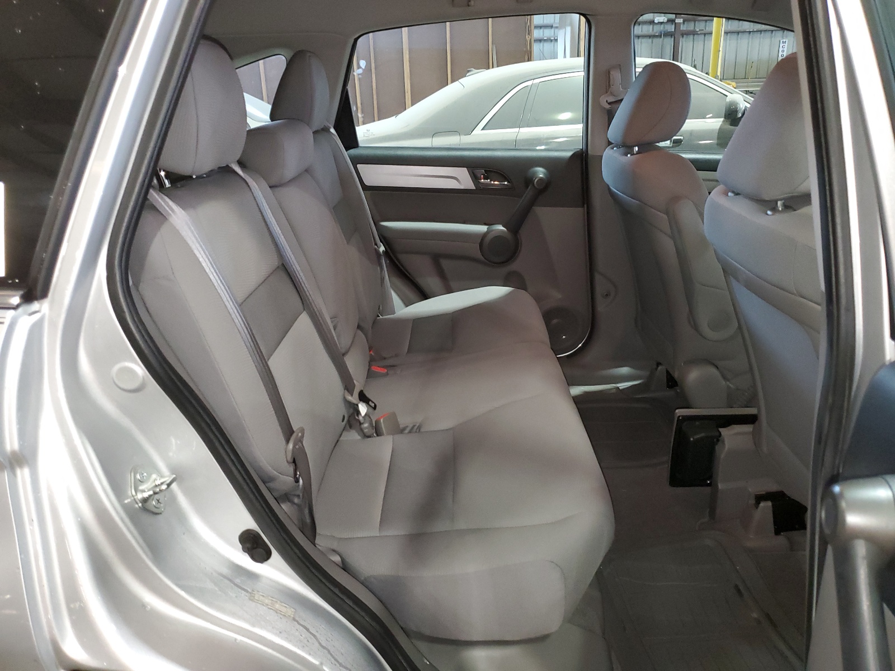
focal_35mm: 26
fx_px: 672
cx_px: 448
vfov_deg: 53.1
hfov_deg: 67.3
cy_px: 336
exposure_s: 1/20
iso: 310
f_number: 1.5
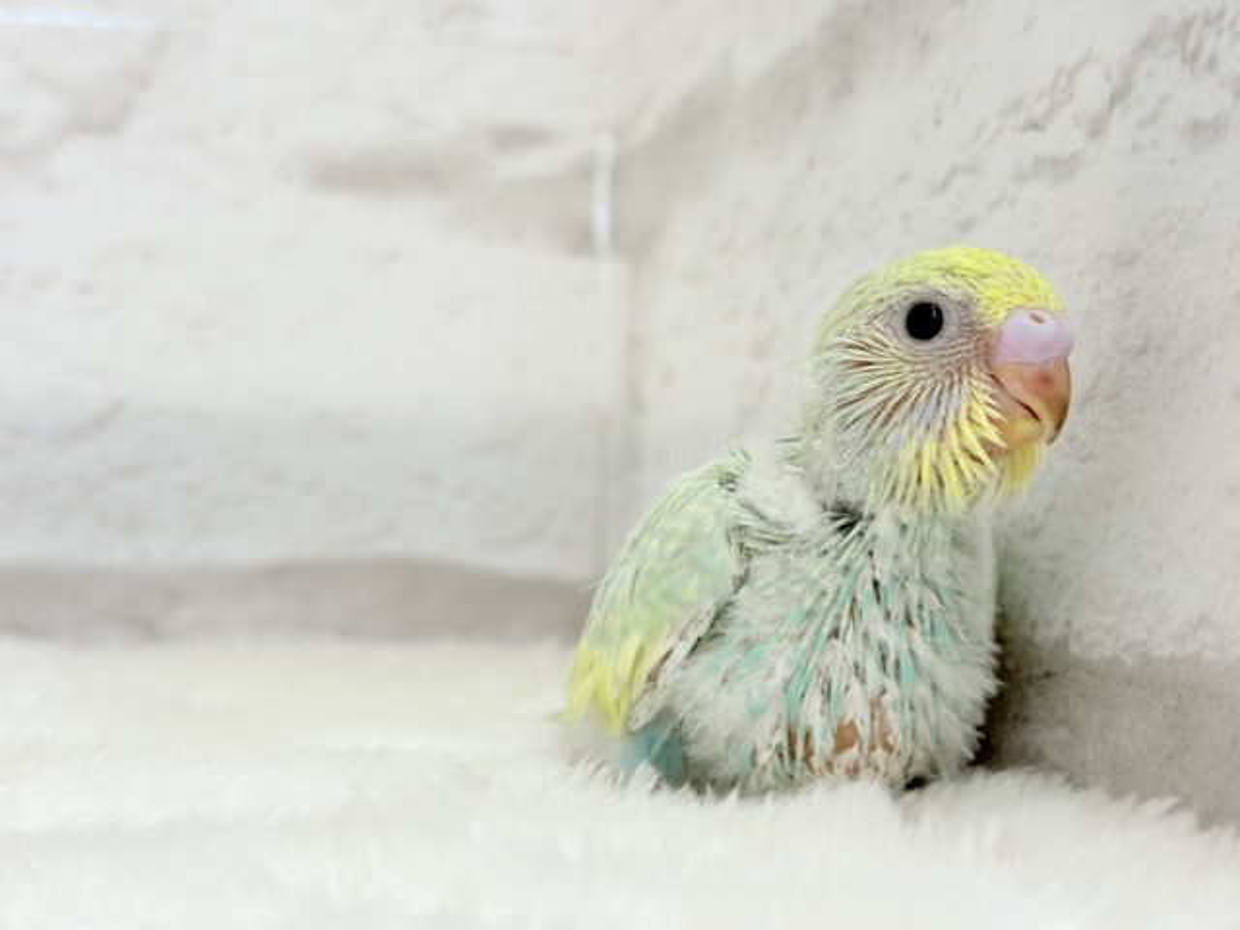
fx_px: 1863
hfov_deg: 36.8
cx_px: 620
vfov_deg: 28.0
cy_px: 465
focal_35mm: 52
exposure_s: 1/50
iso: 40
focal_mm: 5.96
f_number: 1.6
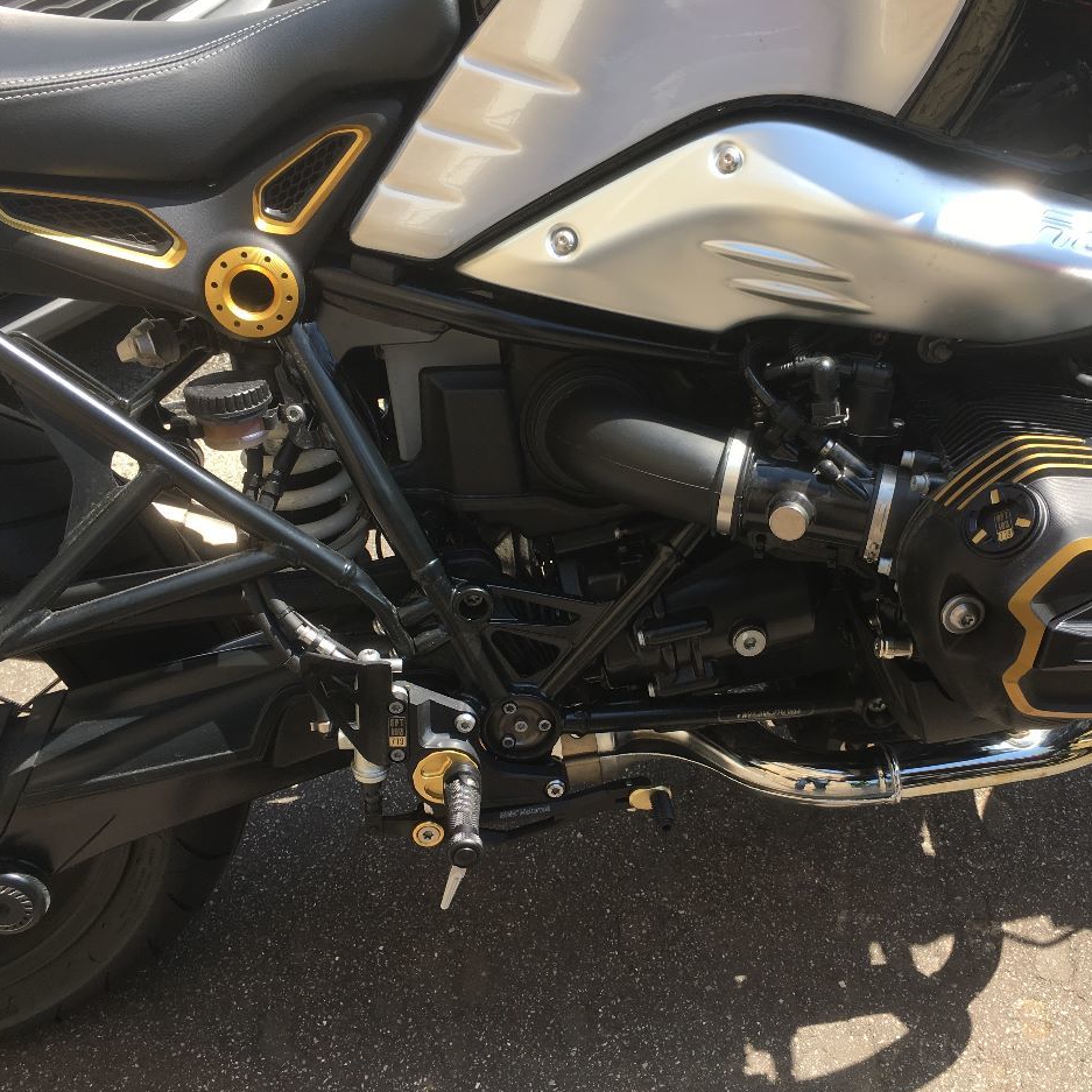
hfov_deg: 47.0
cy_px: 557
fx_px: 1249
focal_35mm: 35
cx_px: 649
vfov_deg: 47.2
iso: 25
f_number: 2.2
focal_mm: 4.15
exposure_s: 1/437
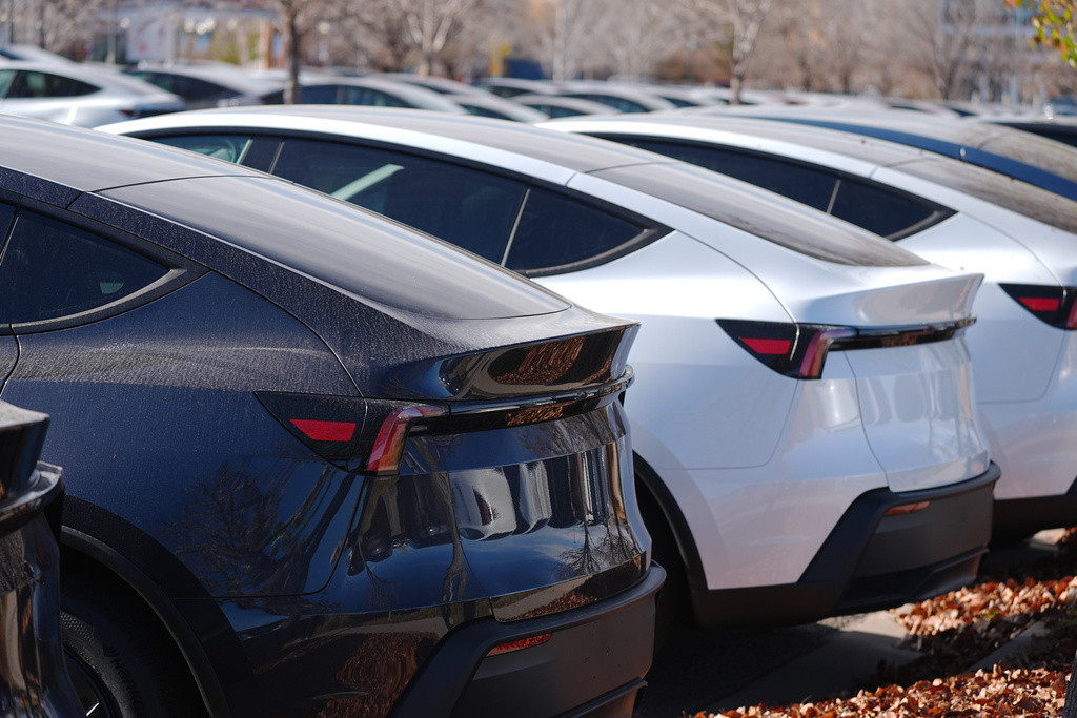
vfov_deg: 11.8
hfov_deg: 17.6
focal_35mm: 116
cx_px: 538
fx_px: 3471
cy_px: 359
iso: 200
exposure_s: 1/800
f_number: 5
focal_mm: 116
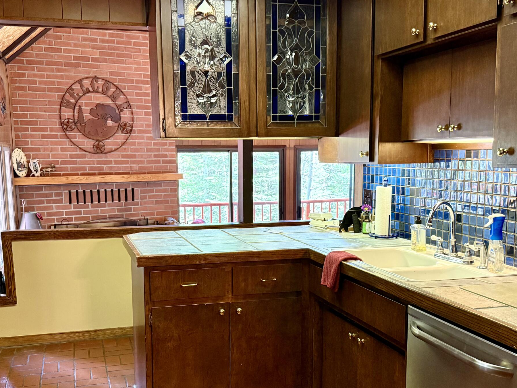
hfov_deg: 46.8
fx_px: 597
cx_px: 243
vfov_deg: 35.8
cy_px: 239
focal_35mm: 40
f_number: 1.78
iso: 640
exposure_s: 1/60
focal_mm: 6.76
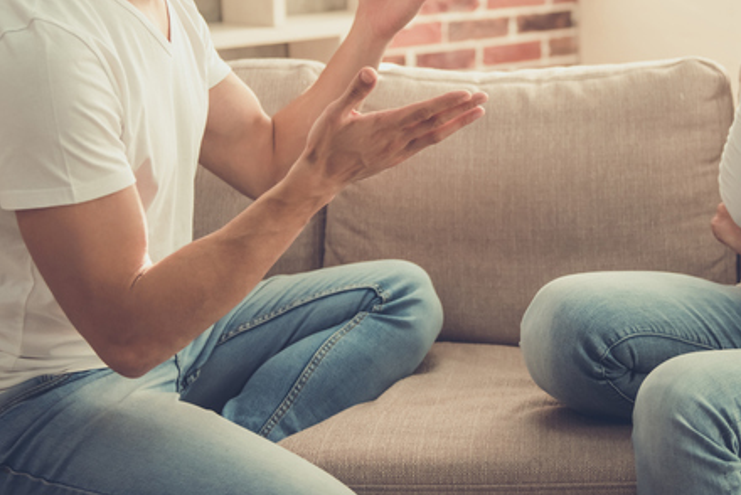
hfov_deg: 27.3
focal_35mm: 74
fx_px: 1524
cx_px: 448
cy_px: 93
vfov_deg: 18.3
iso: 800
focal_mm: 45
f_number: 2.8
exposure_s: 1/500
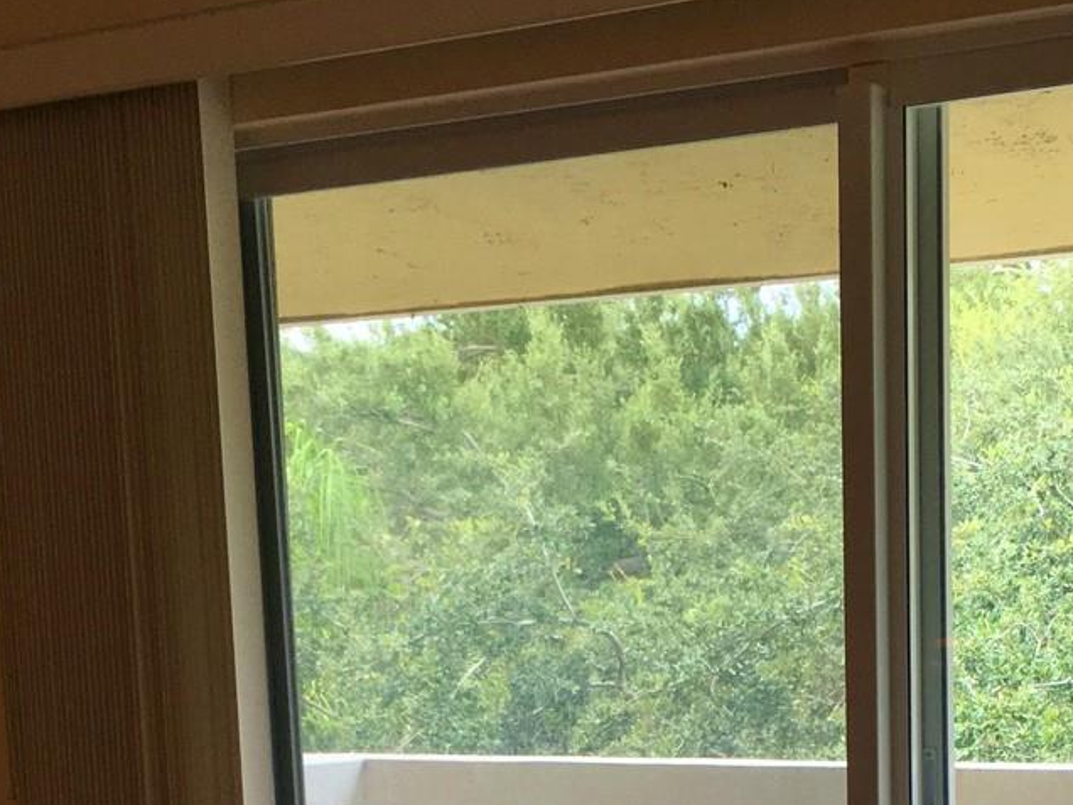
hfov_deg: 26.5
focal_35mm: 73
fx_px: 2263
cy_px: 975
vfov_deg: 19.0
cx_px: 707
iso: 40
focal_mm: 4.15
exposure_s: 1/120
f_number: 2.2
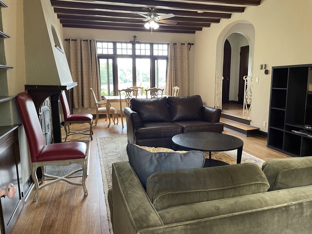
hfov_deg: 67.3
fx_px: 234
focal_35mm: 26
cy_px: 117
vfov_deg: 53.1
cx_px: 156
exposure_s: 1/60
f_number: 1.6
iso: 125
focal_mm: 4.2
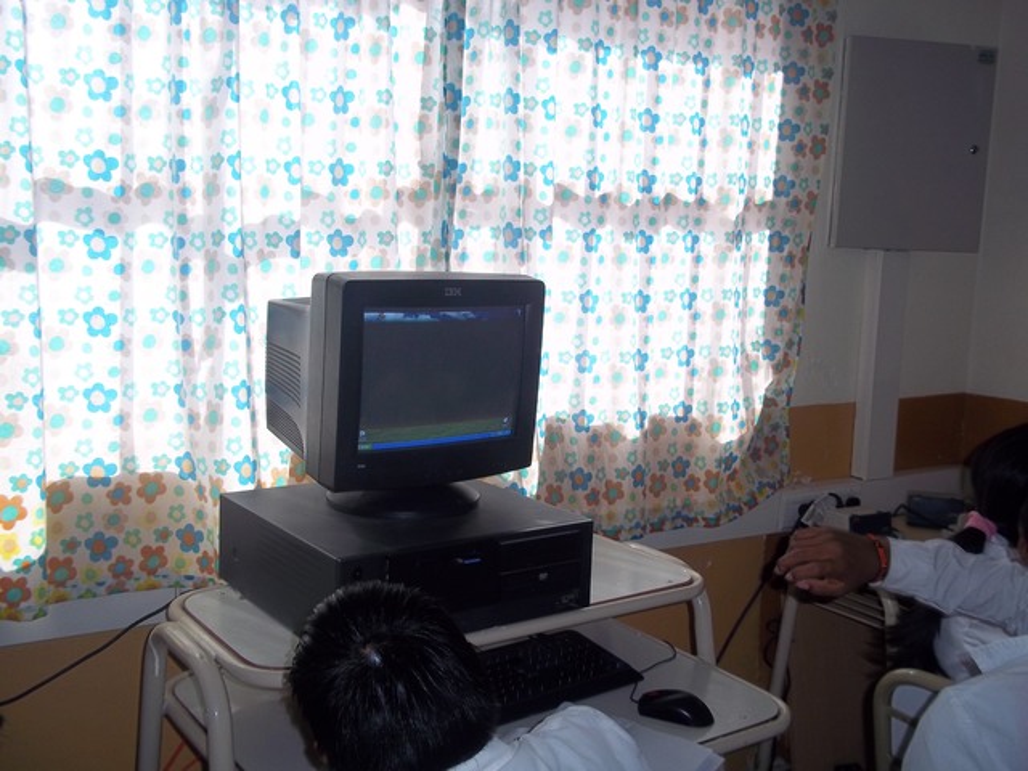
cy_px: 386
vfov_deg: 39.7
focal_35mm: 36
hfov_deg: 51.4
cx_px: 514
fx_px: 1069
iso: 80
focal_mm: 6.5
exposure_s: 1/250
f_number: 3.1
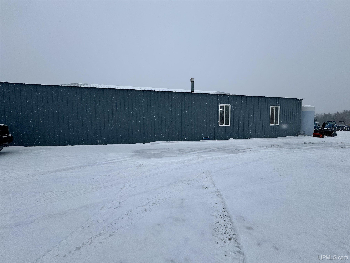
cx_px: 175
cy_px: 132
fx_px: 142
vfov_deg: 85.7
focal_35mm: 14
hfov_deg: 102.1
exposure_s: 1/600
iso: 40
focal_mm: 2.22
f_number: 2.2
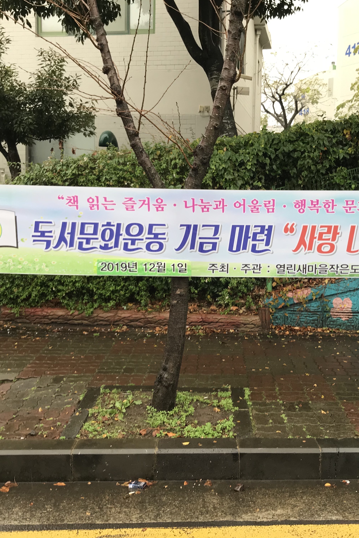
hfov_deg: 34.1
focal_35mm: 39
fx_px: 583
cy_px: 268
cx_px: 220
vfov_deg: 49.6
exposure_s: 1/60
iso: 25
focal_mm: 3.99
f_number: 1.8
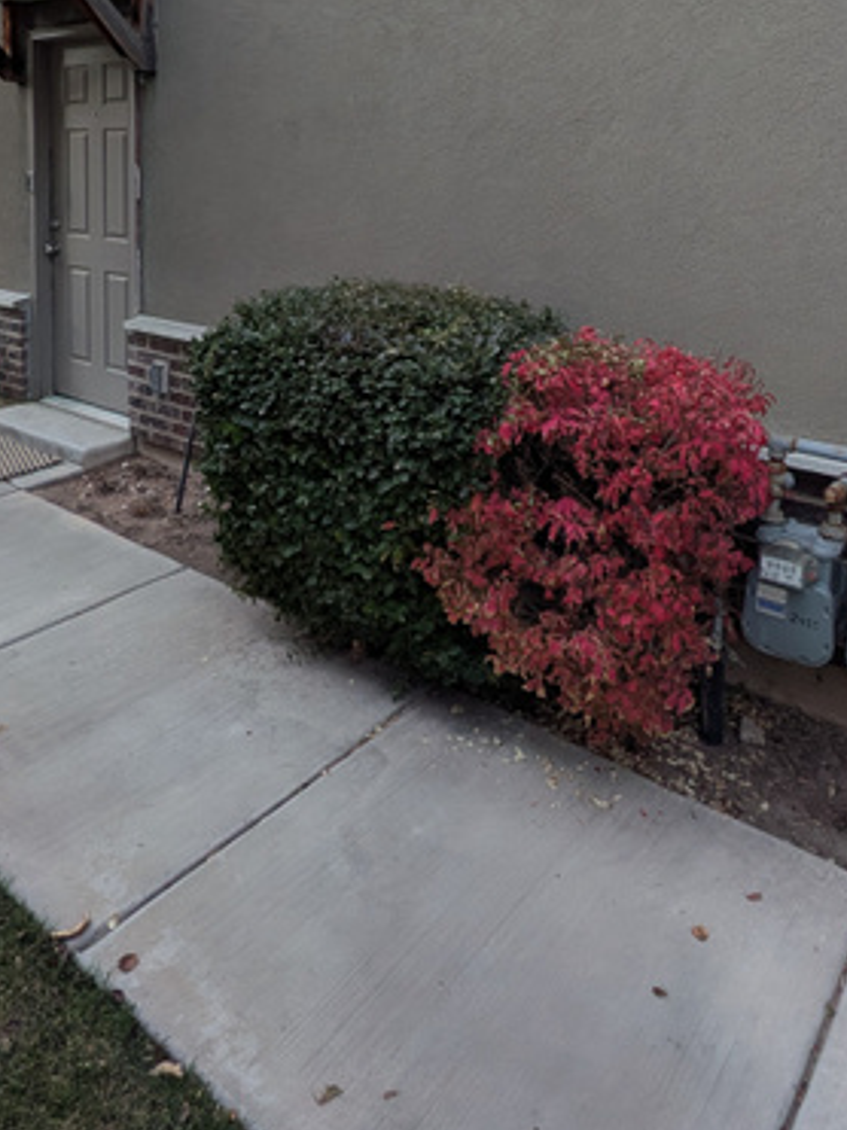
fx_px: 947
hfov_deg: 48.2
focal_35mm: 29
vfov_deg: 57.5
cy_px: 241
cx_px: 399
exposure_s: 1/822
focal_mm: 1.83
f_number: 2.2
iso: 48
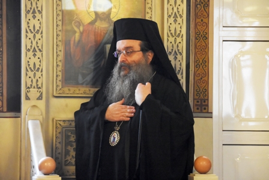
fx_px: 1065
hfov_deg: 14.4
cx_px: 134
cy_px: 90
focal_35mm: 142
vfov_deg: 9.6
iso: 4000
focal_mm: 95
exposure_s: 1/100
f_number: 5.6
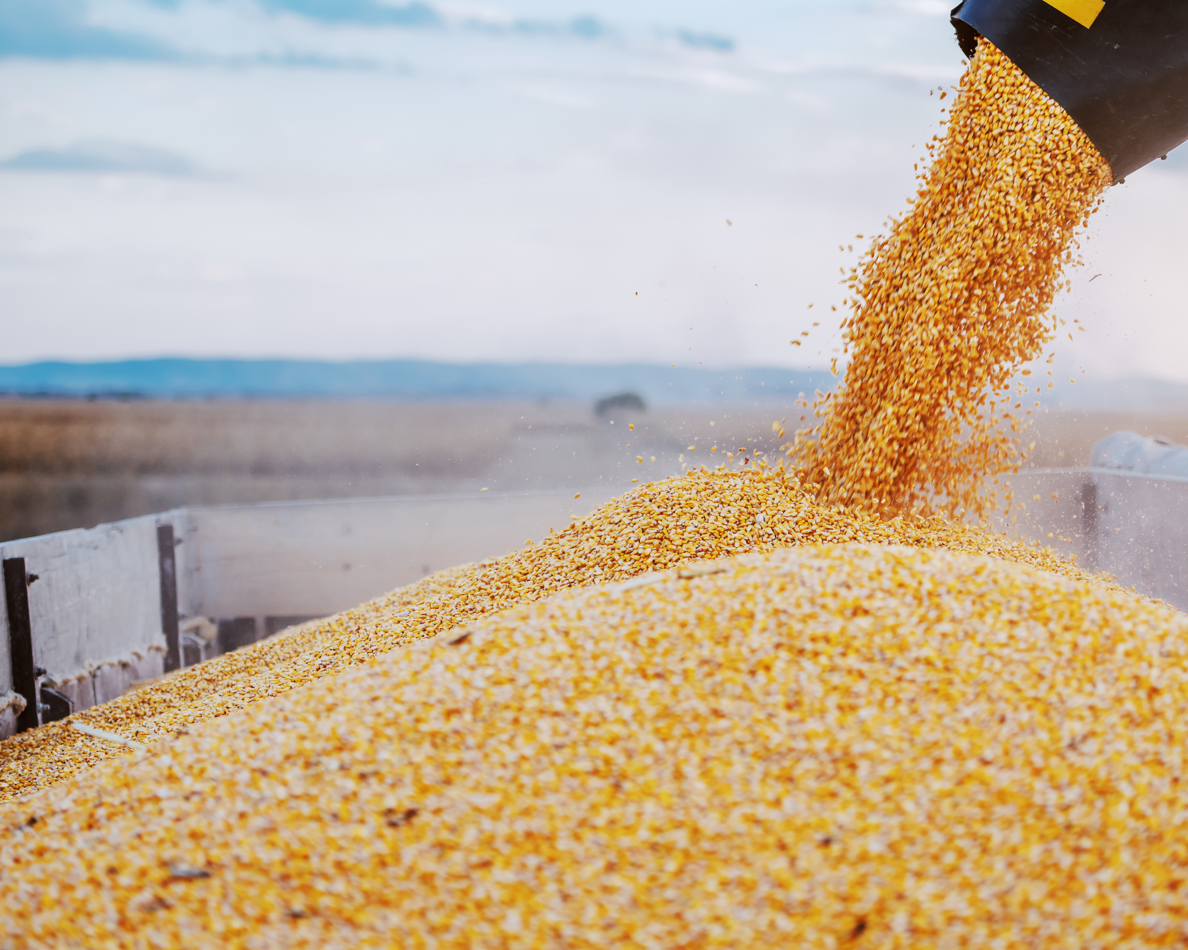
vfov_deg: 17.3
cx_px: 697
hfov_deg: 21.5
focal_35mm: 89
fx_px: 3129
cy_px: 453
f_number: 2.8
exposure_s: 1/500
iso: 400
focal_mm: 70
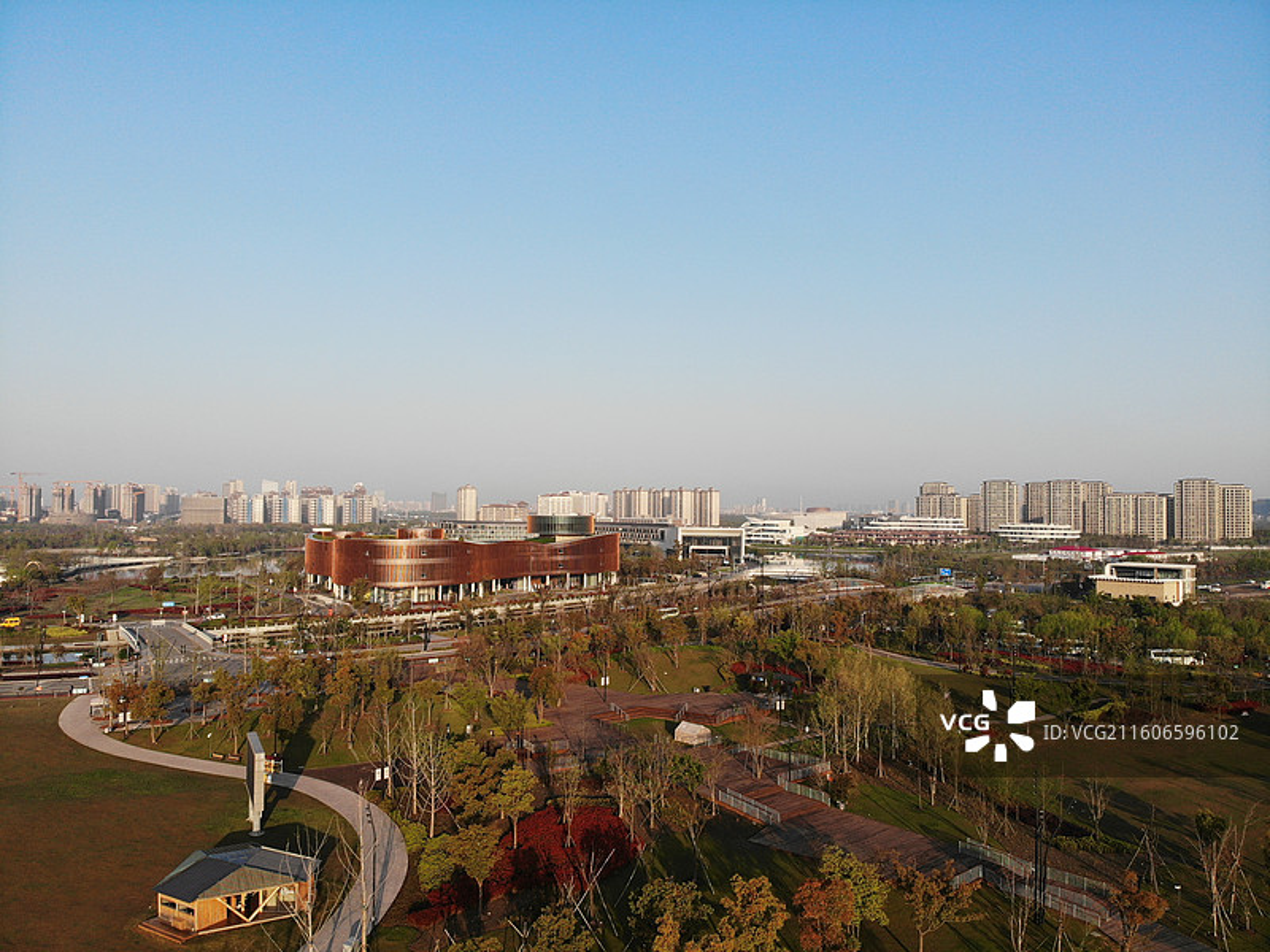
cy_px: 476
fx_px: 881
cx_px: 635
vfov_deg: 56.8
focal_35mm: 24
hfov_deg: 71.6
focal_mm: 4.5
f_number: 2.8
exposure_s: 1/769
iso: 109
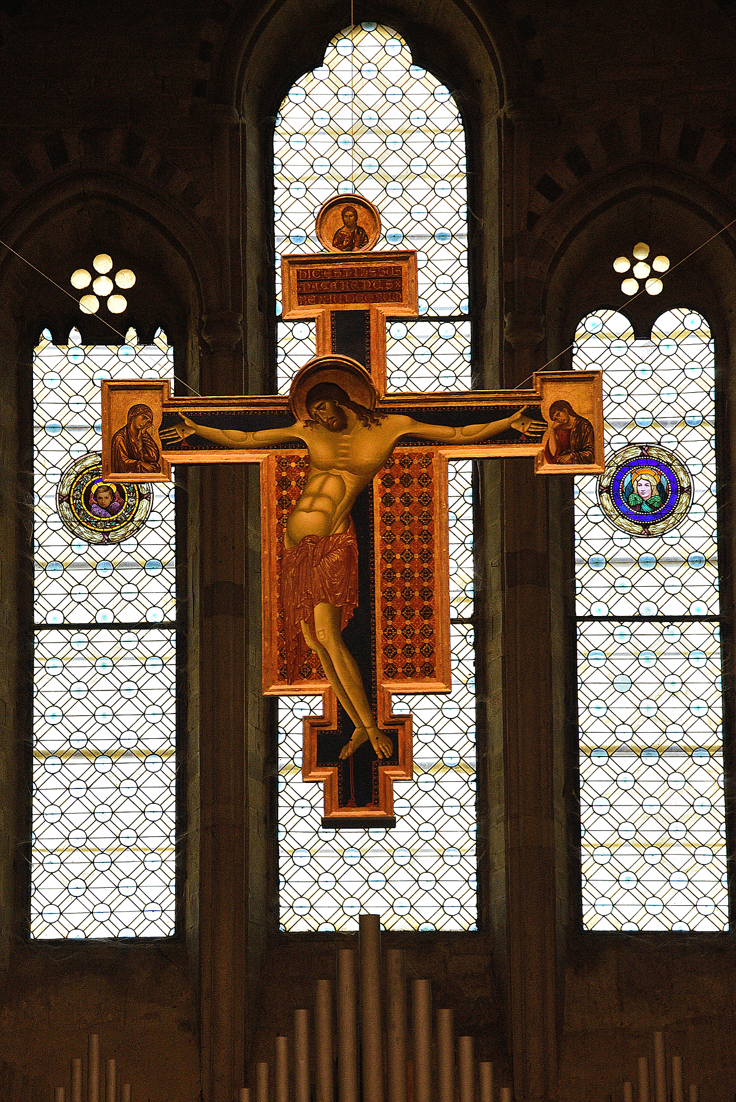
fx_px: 3215
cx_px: 368
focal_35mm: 105
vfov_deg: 19.4
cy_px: 551
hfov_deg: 13.1
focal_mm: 105
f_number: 6.3
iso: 5000
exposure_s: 1/400
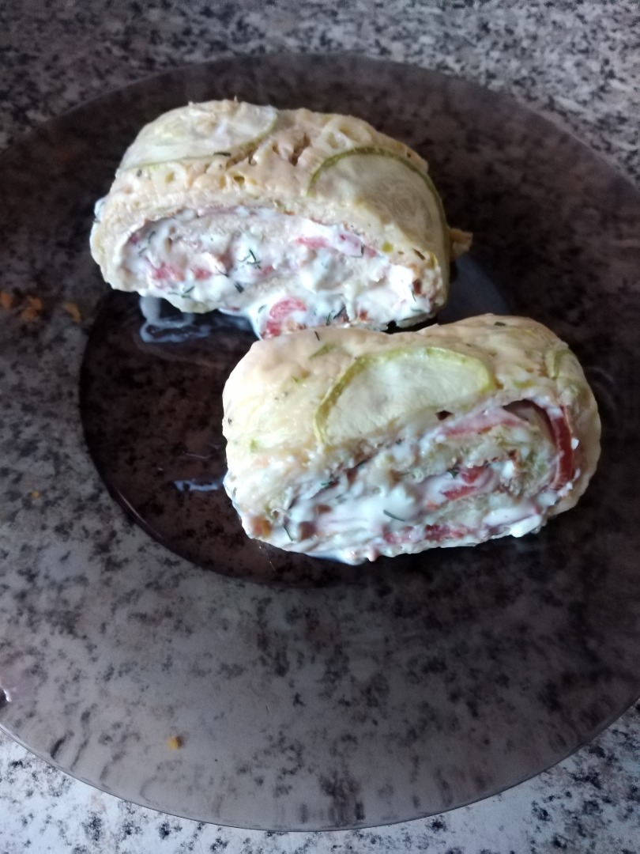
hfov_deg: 53.1
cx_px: 320
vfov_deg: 67.3
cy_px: 427
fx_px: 641
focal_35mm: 26
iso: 867
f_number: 1.8
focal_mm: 3.6
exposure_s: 1/25
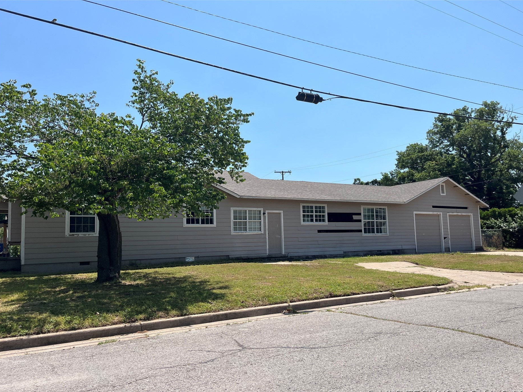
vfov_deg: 51.3
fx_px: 408
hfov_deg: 65.3
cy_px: 203
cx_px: 269
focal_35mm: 27
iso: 50
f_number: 1.6
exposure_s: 1/4149
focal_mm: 5.1
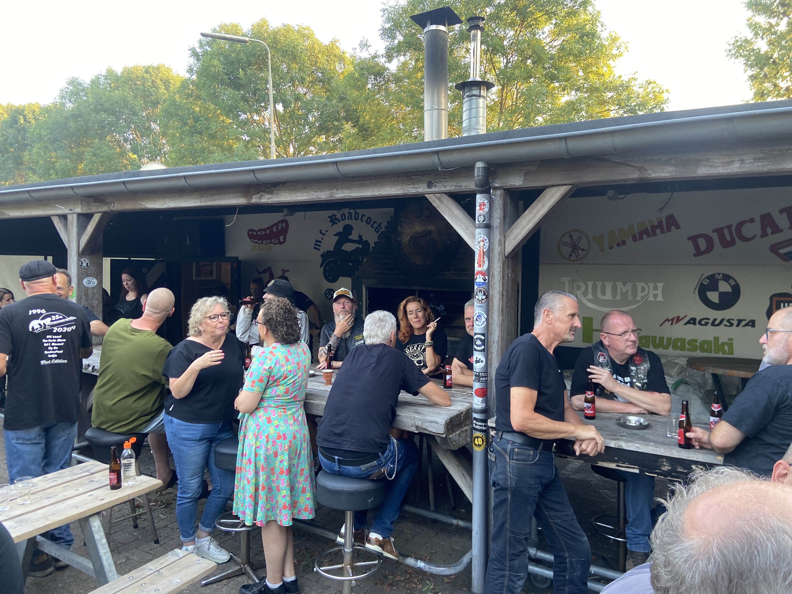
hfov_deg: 67.3
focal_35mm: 26
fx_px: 595
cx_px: 396
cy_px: 297
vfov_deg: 53.1
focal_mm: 4.25
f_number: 1.8
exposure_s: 1/121
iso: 125
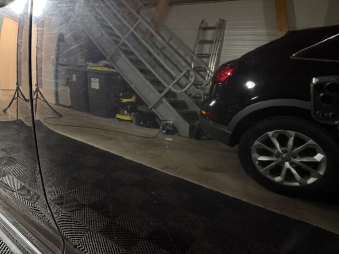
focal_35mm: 24
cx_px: 170
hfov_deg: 71.6
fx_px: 235
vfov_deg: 56.8
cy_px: 127
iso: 1250
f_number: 1.78
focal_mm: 6.76
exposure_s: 1/20
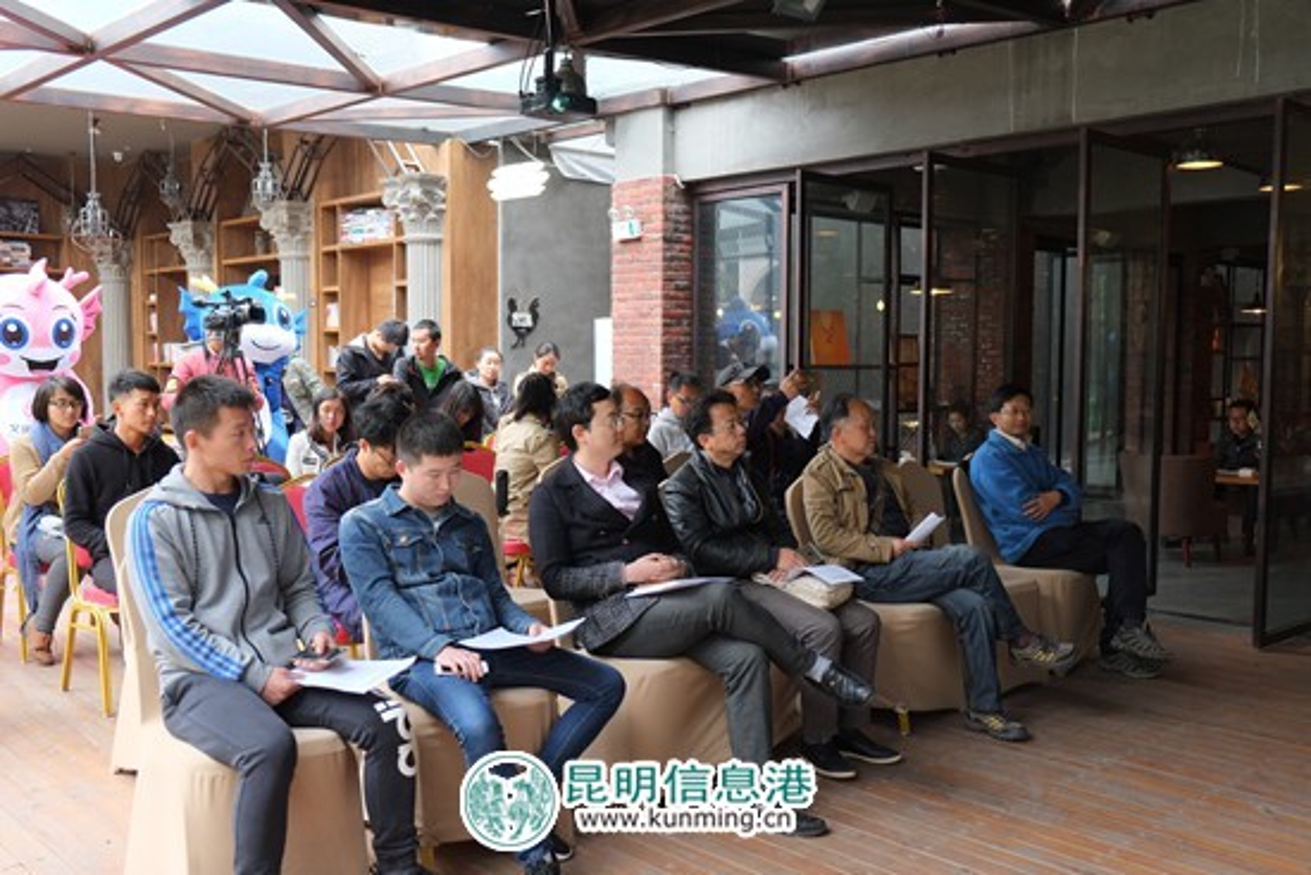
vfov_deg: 41.1
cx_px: 656
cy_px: 438
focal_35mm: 32
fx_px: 1166
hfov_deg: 58.7
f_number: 3.2
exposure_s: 1/75
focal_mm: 21.4
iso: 640
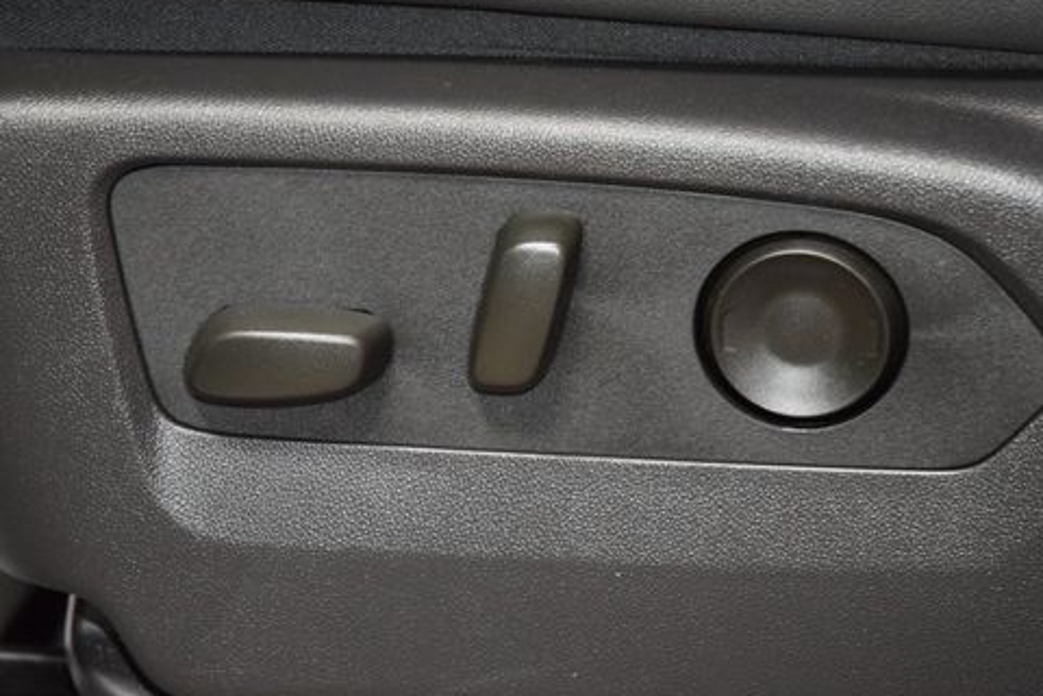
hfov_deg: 14.7
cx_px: 522
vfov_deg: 9.8
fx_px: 4056
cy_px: 275
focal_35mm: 140
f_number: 4.5
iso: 3200
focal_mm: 70
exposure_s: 1/40
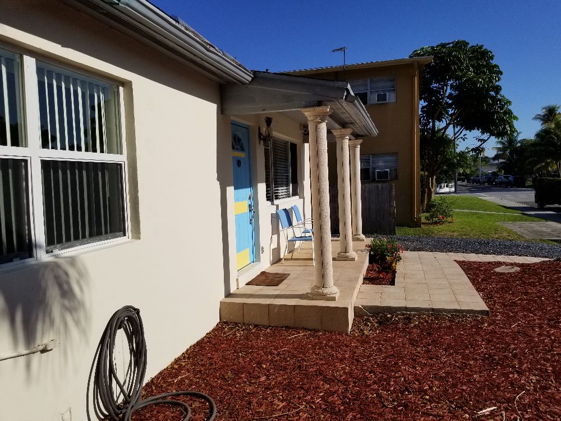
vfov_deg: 53.1
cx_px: 280
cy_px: 210
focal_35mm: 26
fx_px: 421
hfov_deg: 67.3
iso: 50
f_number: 1.7
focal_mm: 4.25
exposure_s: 1/6272
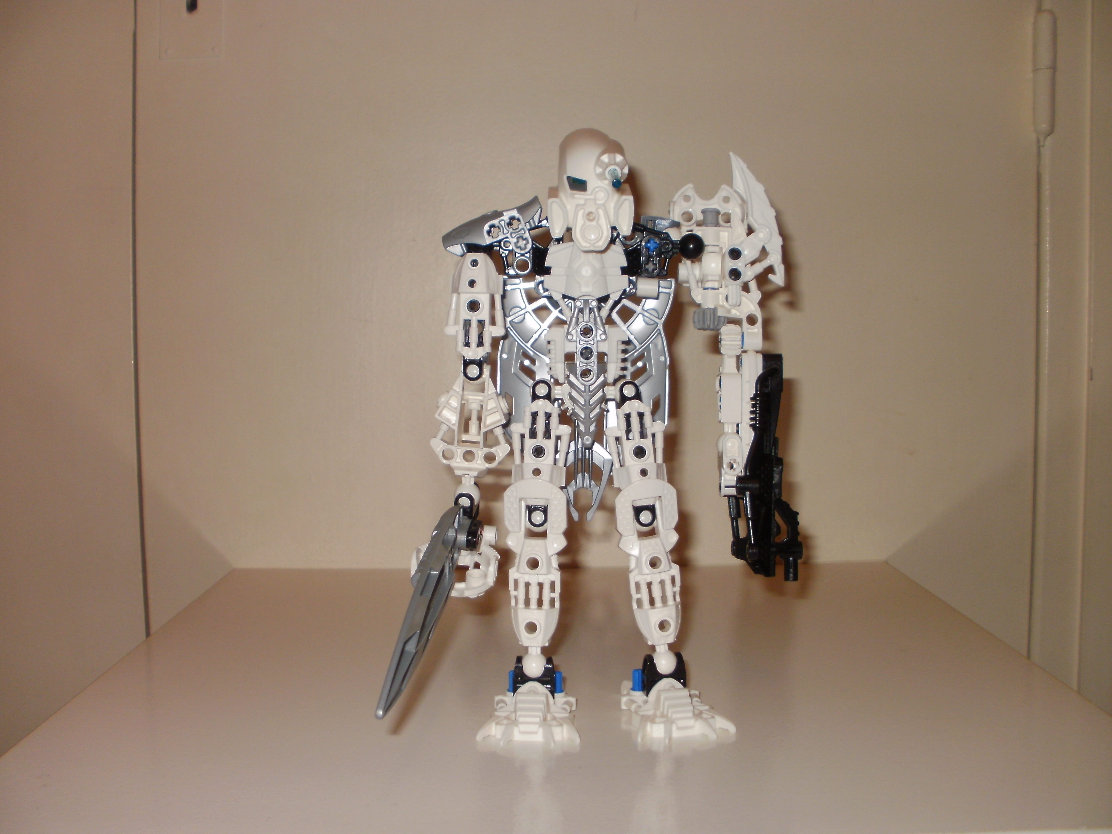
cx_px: 556
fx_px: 1156
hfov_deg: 51.4
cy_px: 417
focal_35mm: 36
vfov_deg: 39.7
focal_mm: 6.3
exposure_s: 1/30
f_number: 3.5
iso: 125
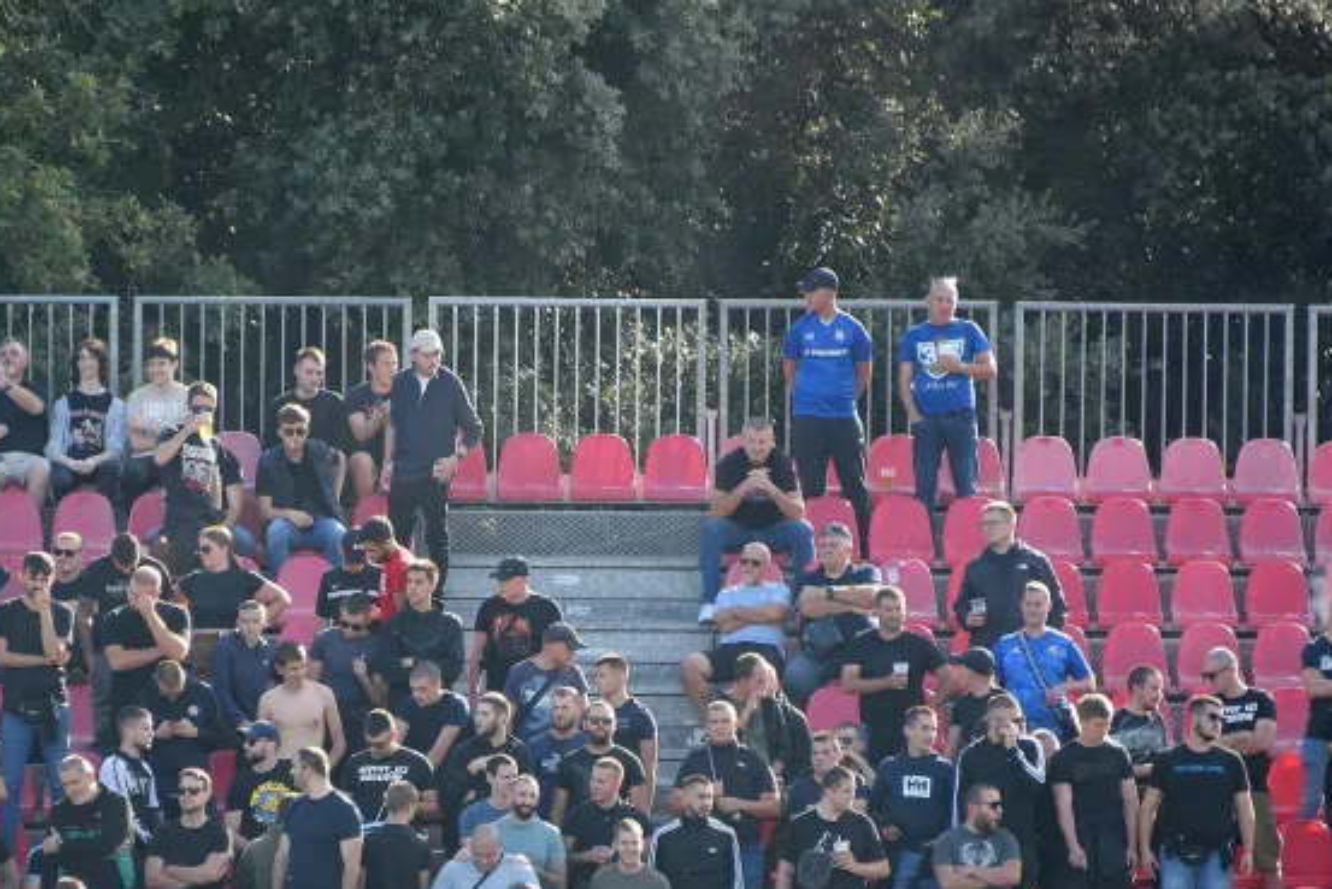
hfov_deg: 5.0
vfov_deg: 3.3
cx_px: 496
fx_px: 15247
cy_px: 587
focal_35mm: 412
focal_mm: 300
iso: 400
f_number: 5.6
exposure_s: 1/400
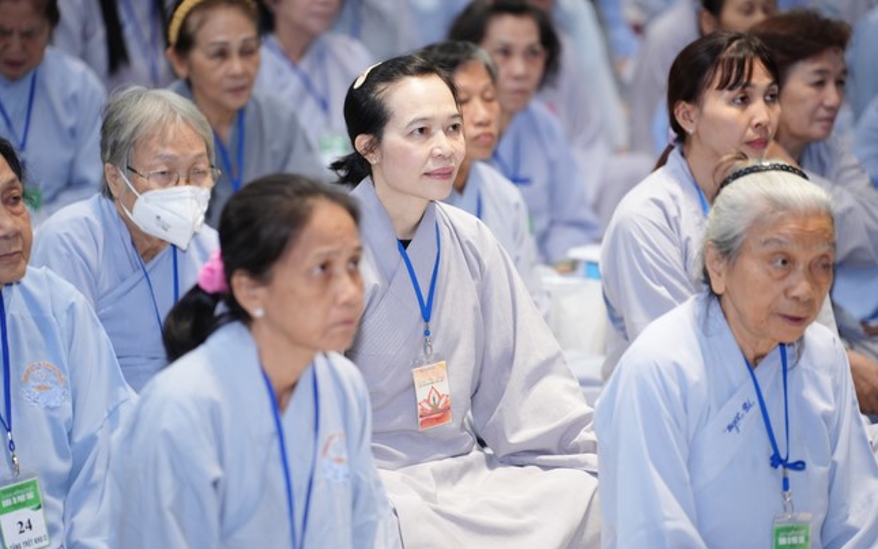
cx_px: 438
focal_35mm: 154
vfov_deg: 8.5
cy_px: 273
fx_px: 3685
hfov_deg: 13.6
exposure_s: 1/250
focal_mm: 150
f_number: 2.8
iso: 2000
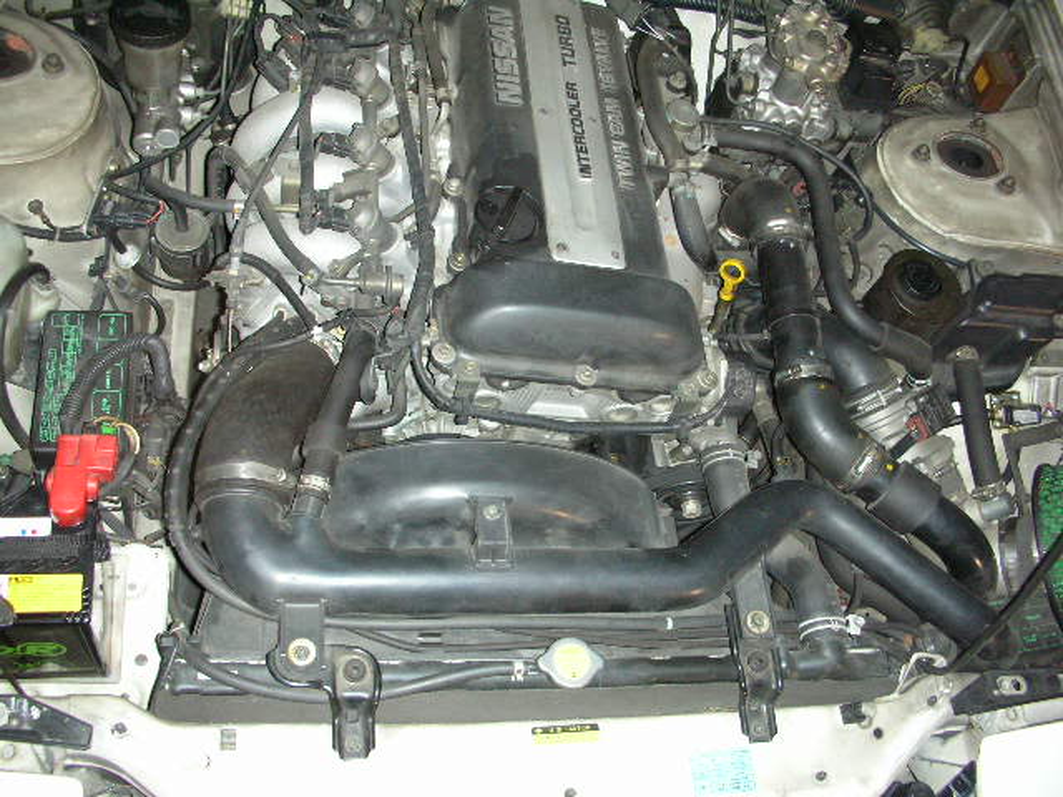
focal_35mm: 35
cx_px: 532
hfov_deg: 52.6
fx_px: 1075
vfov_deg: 40.7
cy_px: 398
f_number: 3
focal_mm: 5.8
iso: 161
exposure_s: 1/60.1
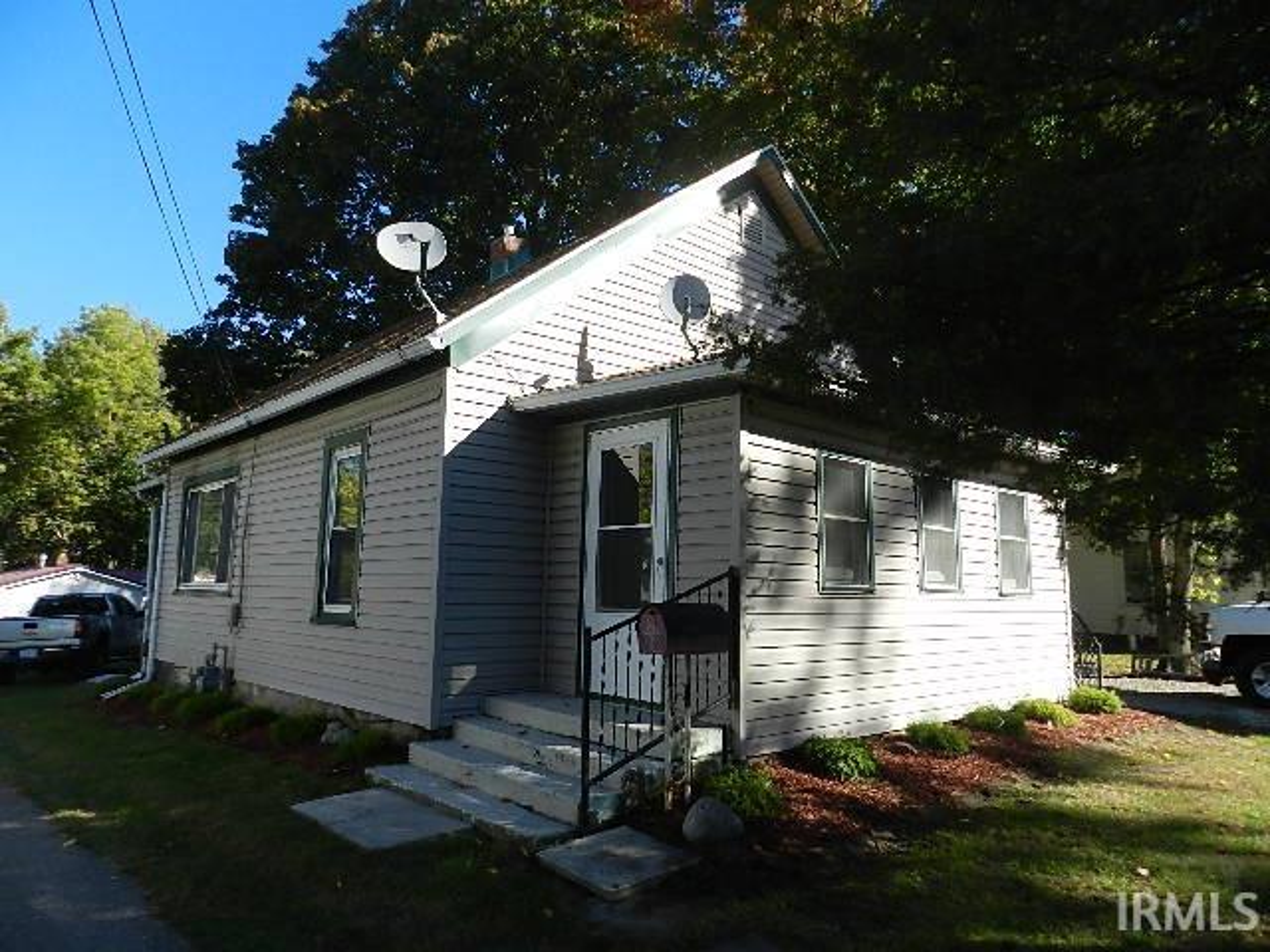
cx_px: 635
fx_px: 844
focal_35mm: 23
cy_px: 476
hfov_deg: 73.9
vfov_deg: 58.9
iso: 160
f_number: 3.4
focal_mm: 4
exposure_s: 1/800
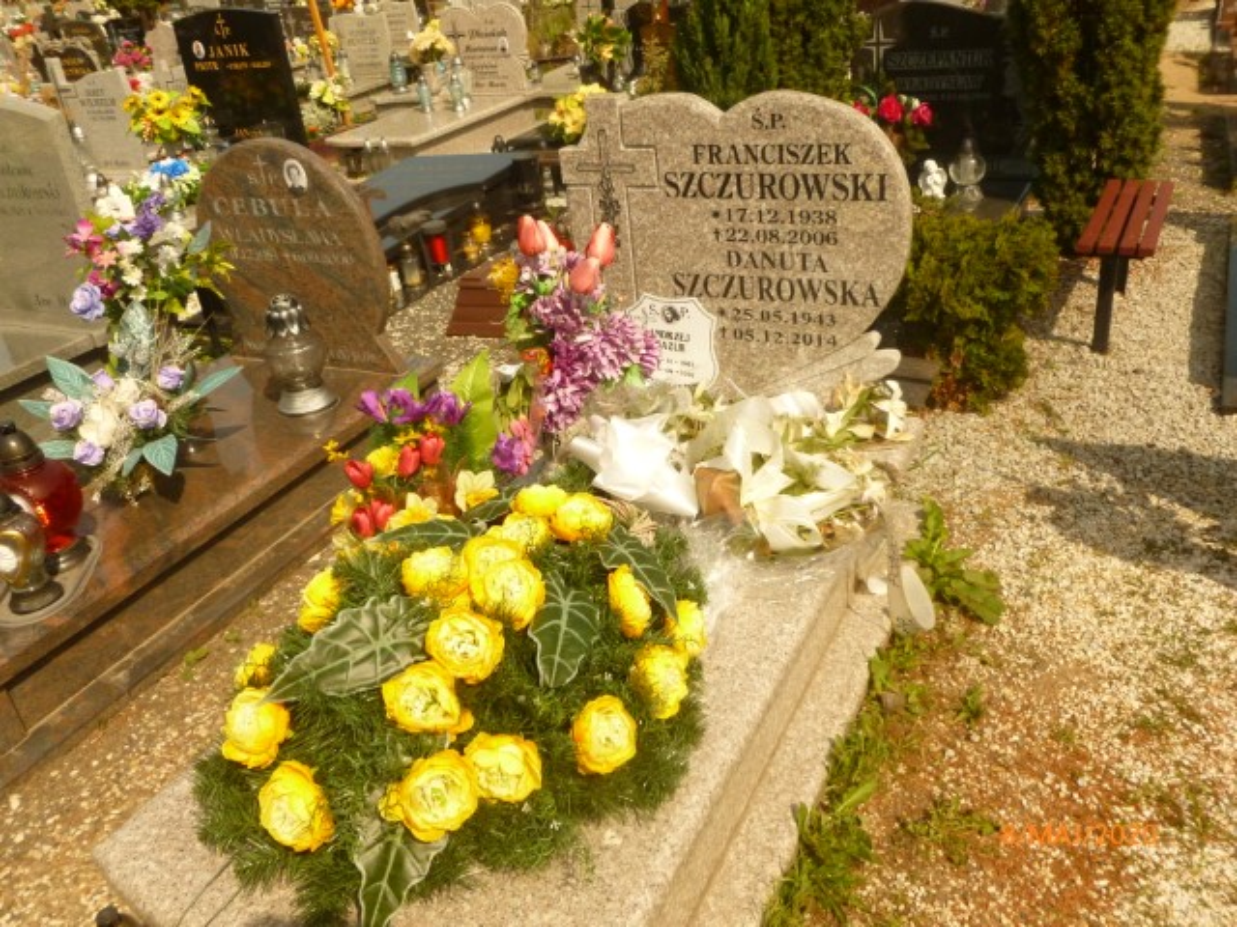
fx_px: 1001
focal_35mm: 28
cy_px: 464
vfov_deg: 49.7
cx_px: 618
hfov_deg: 63.4
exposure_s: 1/200
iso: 200
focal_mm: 5
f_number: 10
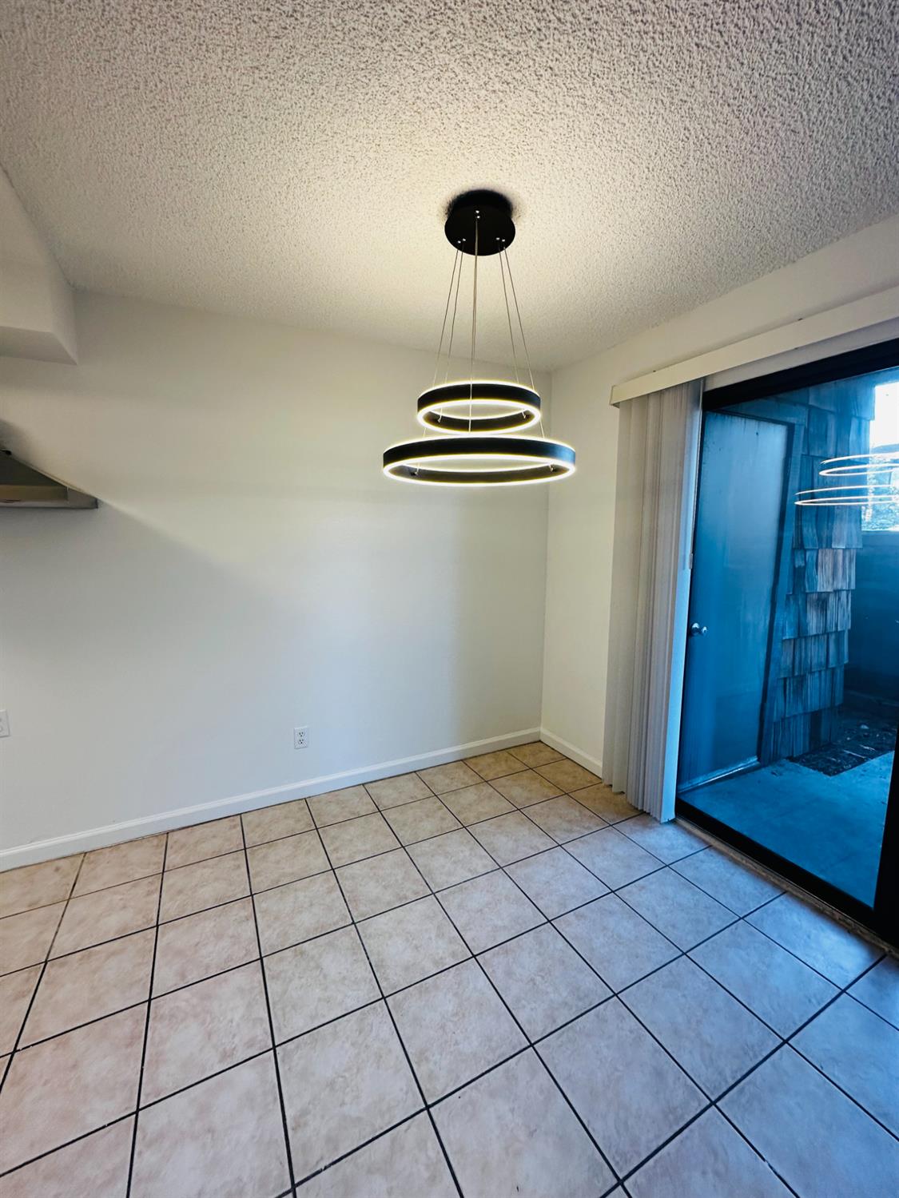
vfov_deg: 102.1
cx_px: 450
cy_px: 599
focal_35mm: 14
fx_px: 485
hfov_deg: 85.7
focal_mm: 2.22
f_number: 2.2
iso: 100
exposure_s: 1/120
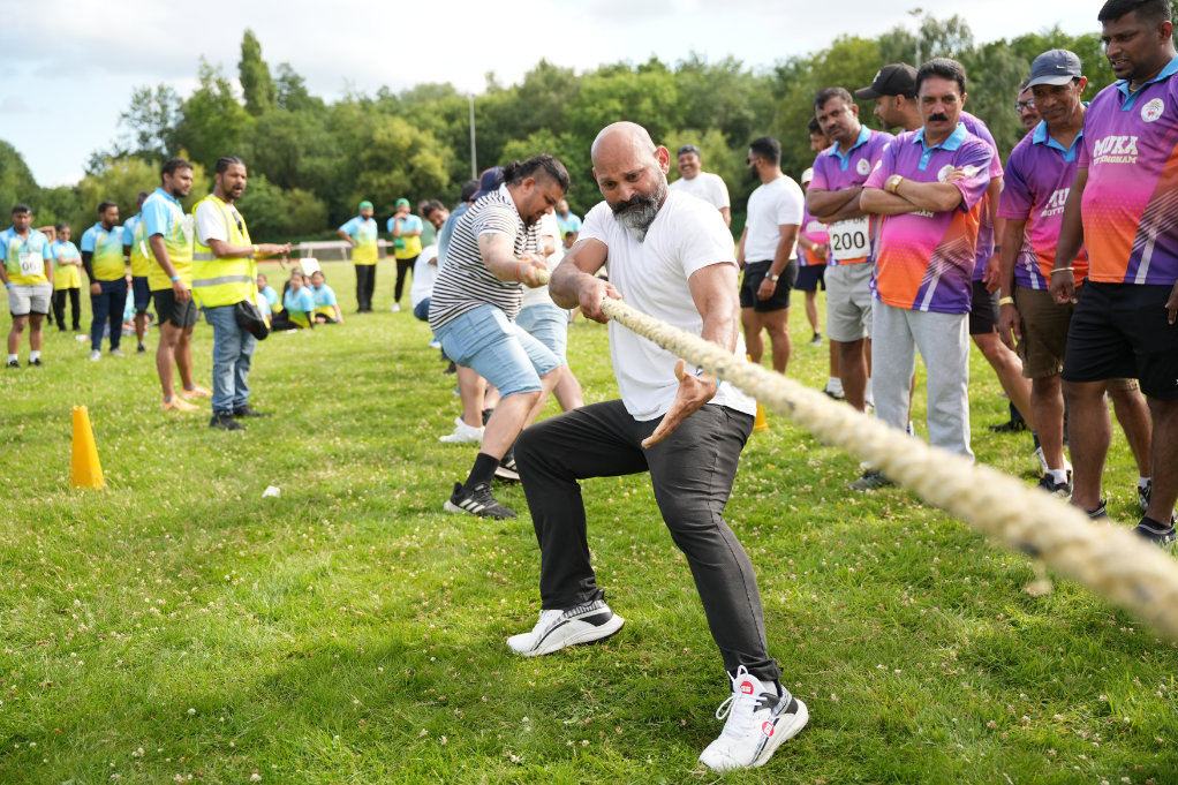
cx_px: 589
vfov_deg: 38.6
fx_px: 1122
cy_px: 392
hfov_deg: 55.4
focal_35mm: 34
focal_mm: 34.3
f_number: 2.8
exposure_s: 1/1250
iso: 250
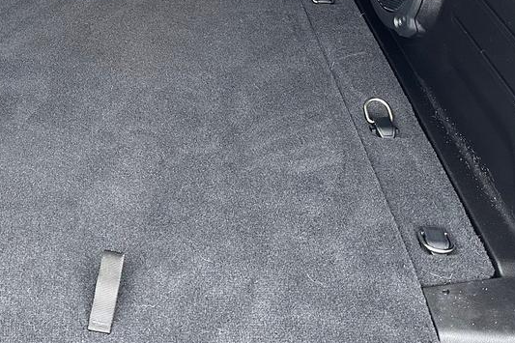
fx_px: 858
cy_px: -92
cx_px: 111
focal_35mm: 60
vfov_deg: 20.8
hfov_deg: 32.6
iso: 320
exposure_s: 1/60
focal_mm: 6.86
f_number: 1.78
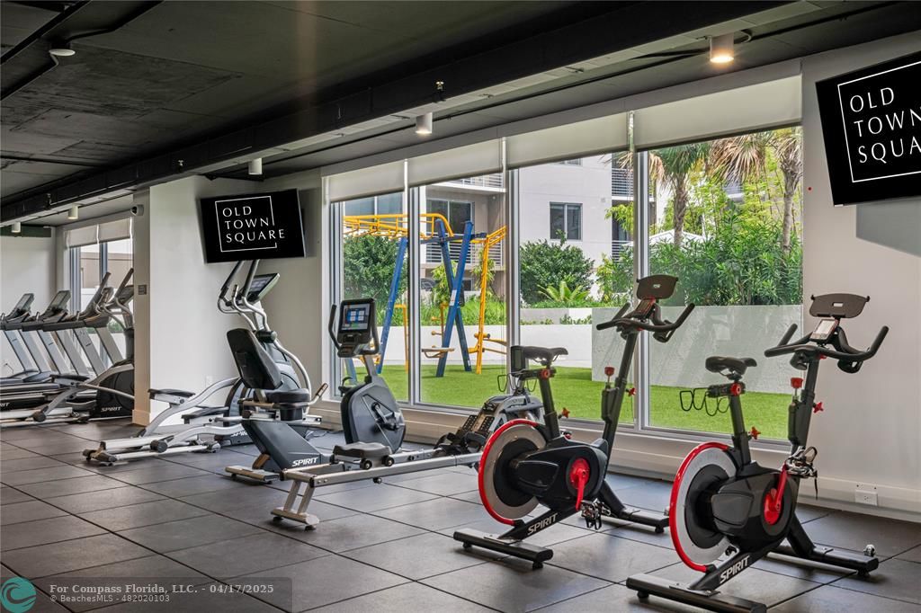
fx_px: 895
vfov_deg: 37.8
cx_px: 460
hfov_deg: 54.4
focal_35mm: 35
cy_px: 306
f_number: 8
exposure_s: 1/350
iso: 800
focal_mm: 35
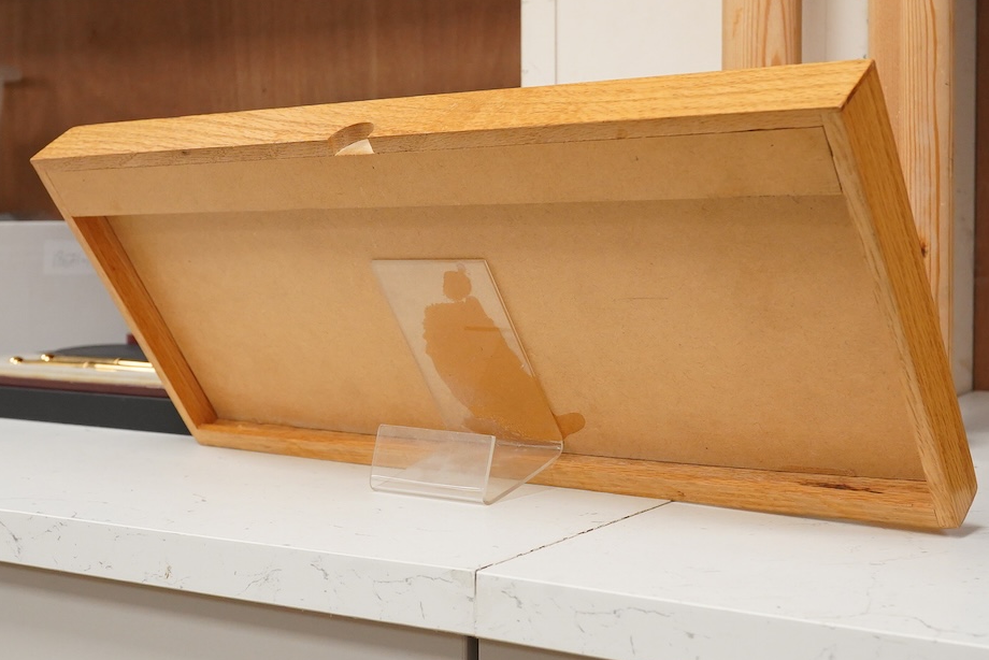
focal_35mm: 55
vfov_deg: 24.6
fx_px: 1511
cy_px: 285
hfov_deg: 36.2
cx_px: 512
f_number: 13
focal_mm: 30
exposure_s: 1/100
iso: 2500
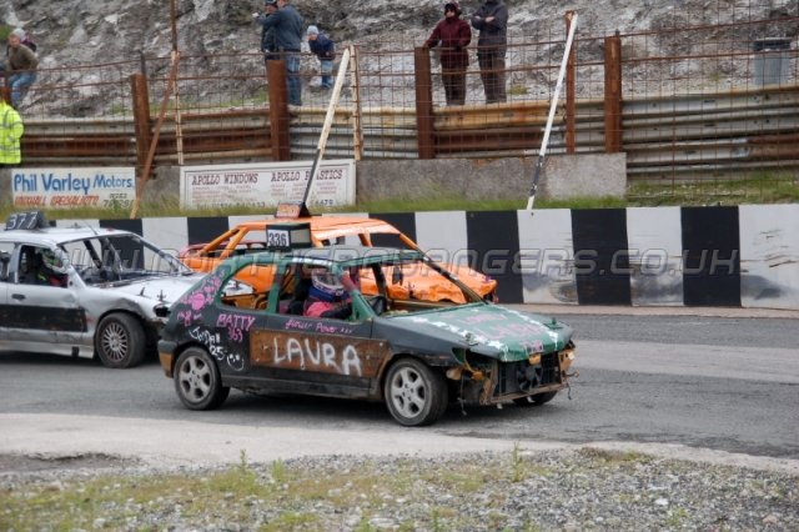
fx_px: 2595
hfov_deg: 17.5
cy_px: 266
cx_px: 400
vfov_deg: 11.7
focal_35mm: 117
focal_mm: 78
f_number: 5.6
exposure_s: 1/800
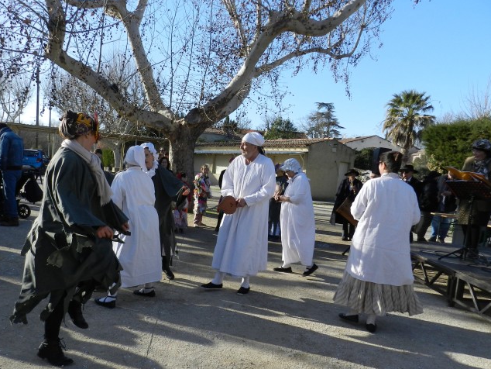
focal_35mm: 29
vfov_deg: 48.0
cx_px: 200
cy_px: 217
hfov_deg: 61.2
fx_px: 411
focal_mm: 4
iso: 160
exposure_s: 1/1000
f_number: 3.4
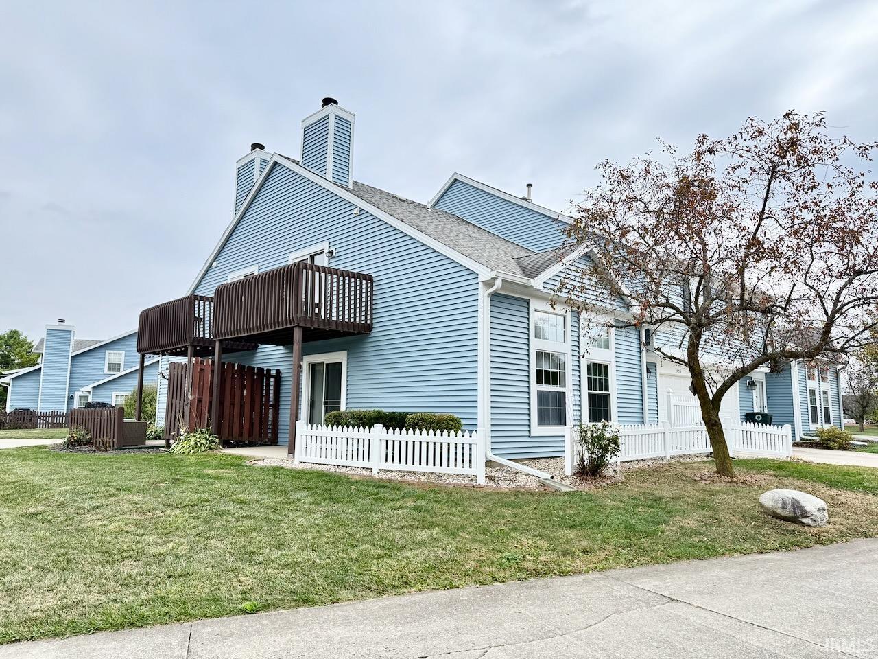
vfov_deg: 56.8
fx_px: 609
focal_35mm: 24
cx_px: 439
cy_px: 330
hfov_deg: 71.6
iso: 100
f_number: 1.78
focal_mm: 6.76
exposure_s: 1/1174
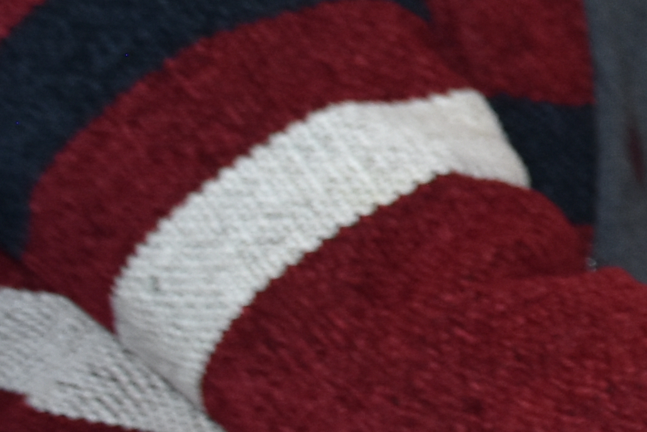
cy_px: 55
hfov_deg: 7.8
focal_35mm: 236
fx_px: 4240
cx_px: 1779
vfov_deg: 5.8
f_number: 4
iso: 400
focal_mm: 27
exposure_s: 1/100
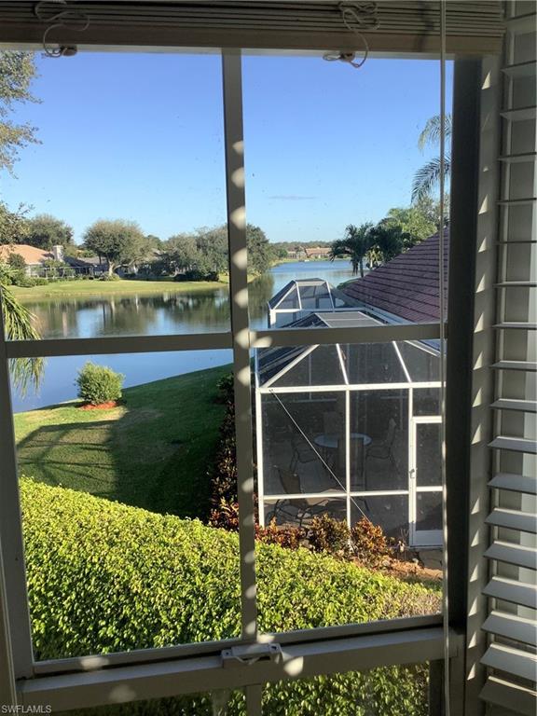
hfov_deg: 45.4
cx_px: 268
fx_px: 641
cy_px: 358
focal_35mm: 31
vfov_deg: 58.4
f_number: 2.4
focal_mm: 3.3
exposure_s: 1/684
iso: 25
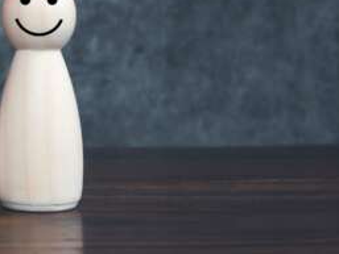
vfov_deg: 10.3
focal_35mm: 144
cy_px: 36
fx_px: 1411
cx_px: -63
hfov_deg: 13.3
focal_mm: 27.2
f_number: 5.6
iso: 200
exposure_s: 1/160
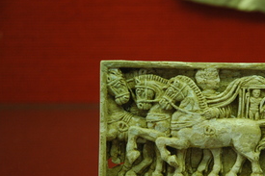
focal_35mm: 168
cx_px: 208
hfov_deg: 12.2
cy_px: 119
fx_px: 1236
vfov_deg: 8.2
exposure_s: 1/60
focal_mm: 70
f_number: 4.5
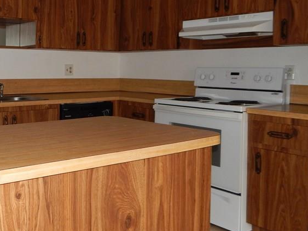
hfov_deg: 42.9
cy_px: 79
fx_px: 356
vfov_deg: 35.6
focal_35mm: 40
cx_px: 31
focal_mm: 4
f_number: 3
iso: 200
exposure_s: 1/30
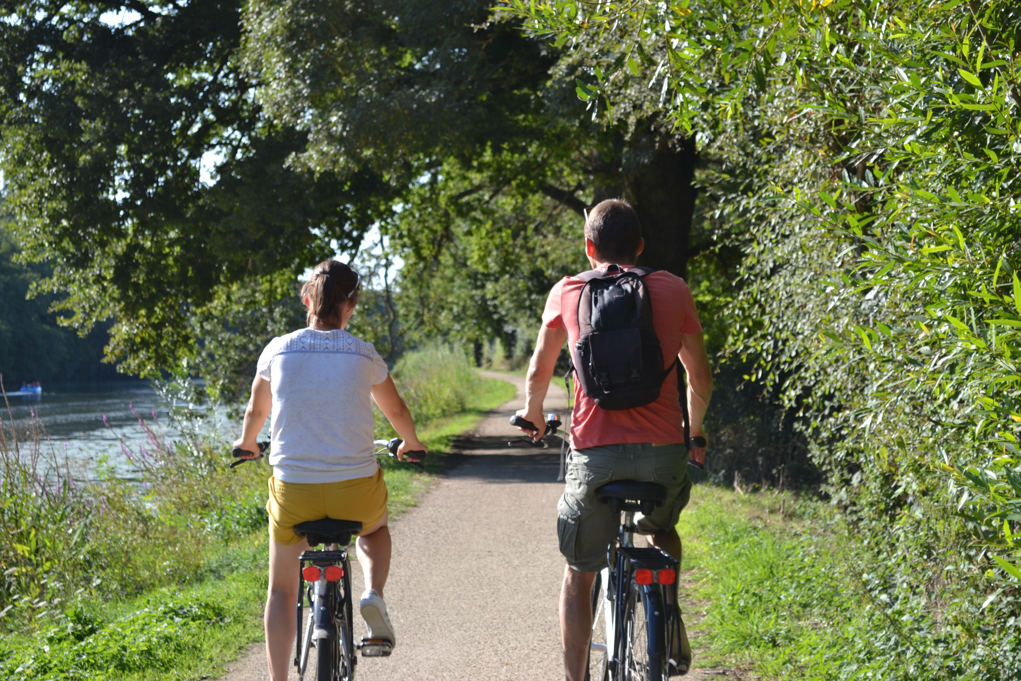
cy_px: 338
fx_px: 2368
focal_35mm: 84
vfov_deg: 16.4
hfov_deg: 24.3
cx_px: 506
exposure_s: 1/125
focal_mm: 55
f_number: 5.6
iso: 100
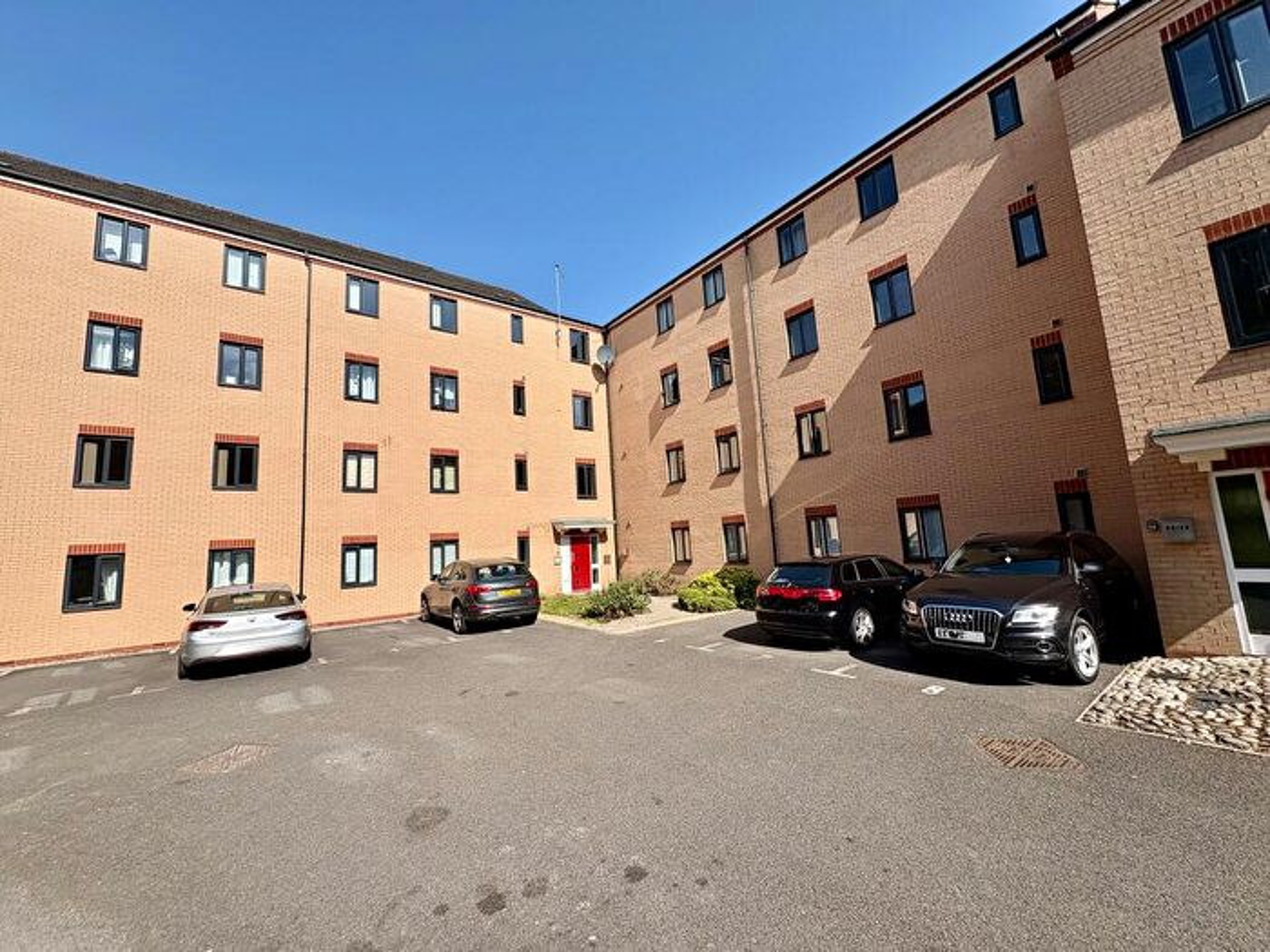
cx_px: 635
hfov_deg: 102.1
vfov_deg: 85.7
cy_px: 476
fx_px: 514
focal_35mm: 14
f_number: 2.2
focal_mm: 2.22
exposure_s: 1/2083
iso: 40
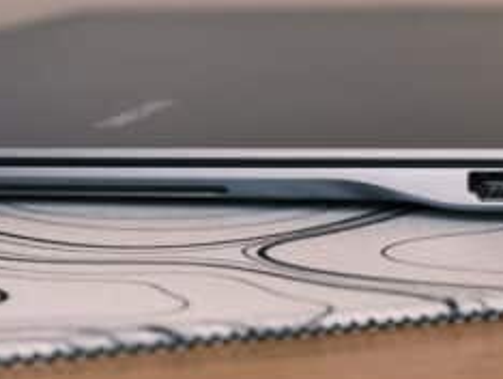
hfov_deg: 16.3
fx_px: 1745
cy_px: 138
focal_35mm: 120
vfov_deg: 12.4
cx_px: 368
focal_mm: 50
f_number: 8
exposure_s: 1/150
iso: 2000
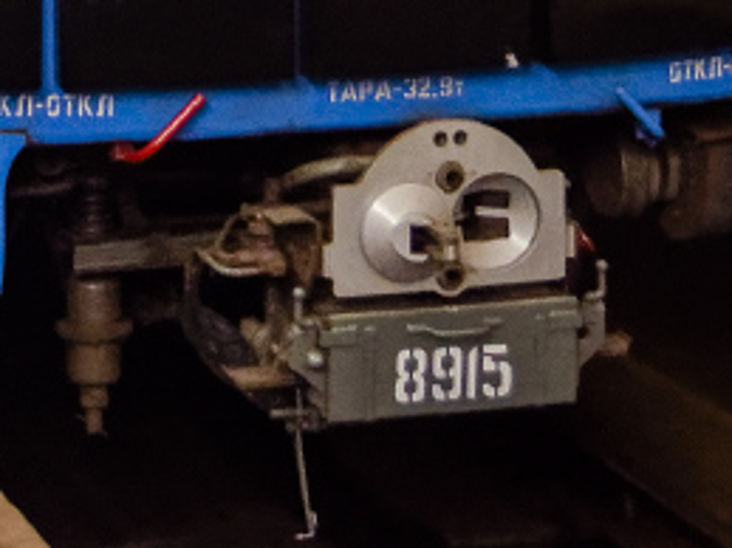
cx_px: -76
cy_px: -566
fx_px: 3361
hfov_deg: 12.2
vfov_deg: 8.8
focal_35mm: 159
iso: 640
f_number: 3.8
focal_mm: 22
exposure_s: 1/30
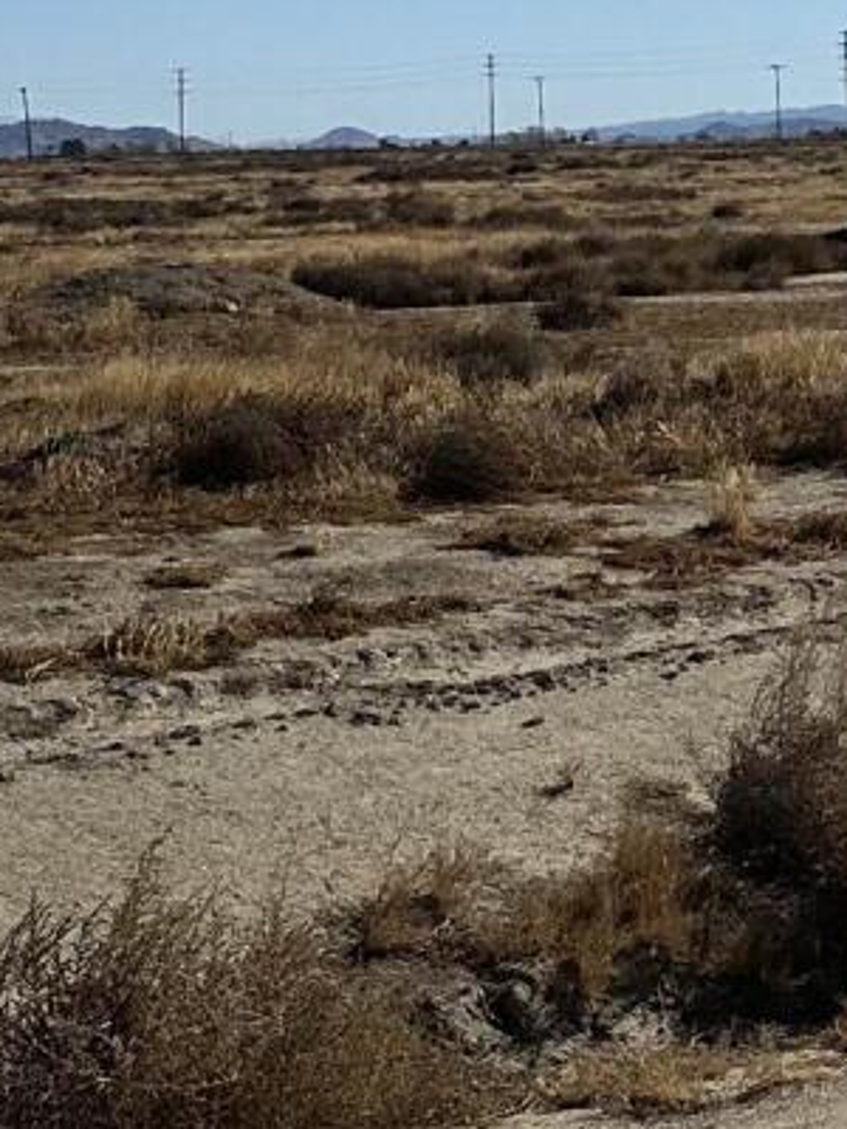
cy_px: 262
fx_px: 3915
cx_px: 1285
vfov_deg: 16.3
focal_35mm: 120
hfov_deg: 11.8
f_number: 1.78
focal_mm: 6.86
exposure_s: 1/12048
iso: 80
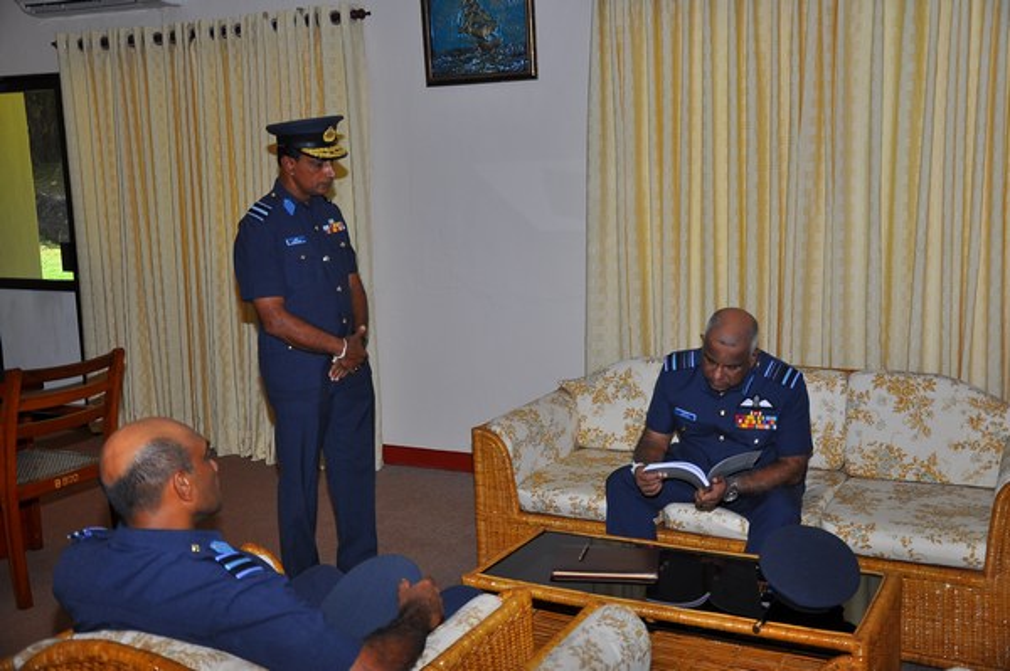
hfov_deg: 49.6
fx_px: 1093
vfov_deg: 34.2
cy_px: 336
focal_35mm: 39
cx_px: 505
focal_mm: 26
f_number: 4
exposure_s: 1/100
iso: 200
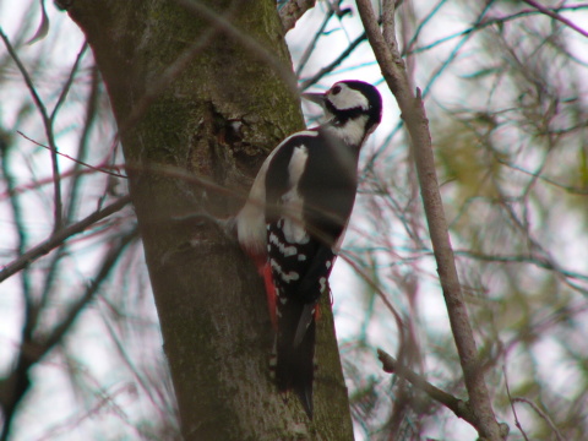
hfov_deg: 4.6
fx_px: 7338
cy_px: 220
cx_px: 294
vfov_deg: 3.4
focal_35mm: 432
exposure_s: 1/160
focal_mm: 72
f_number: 2.8
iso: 50
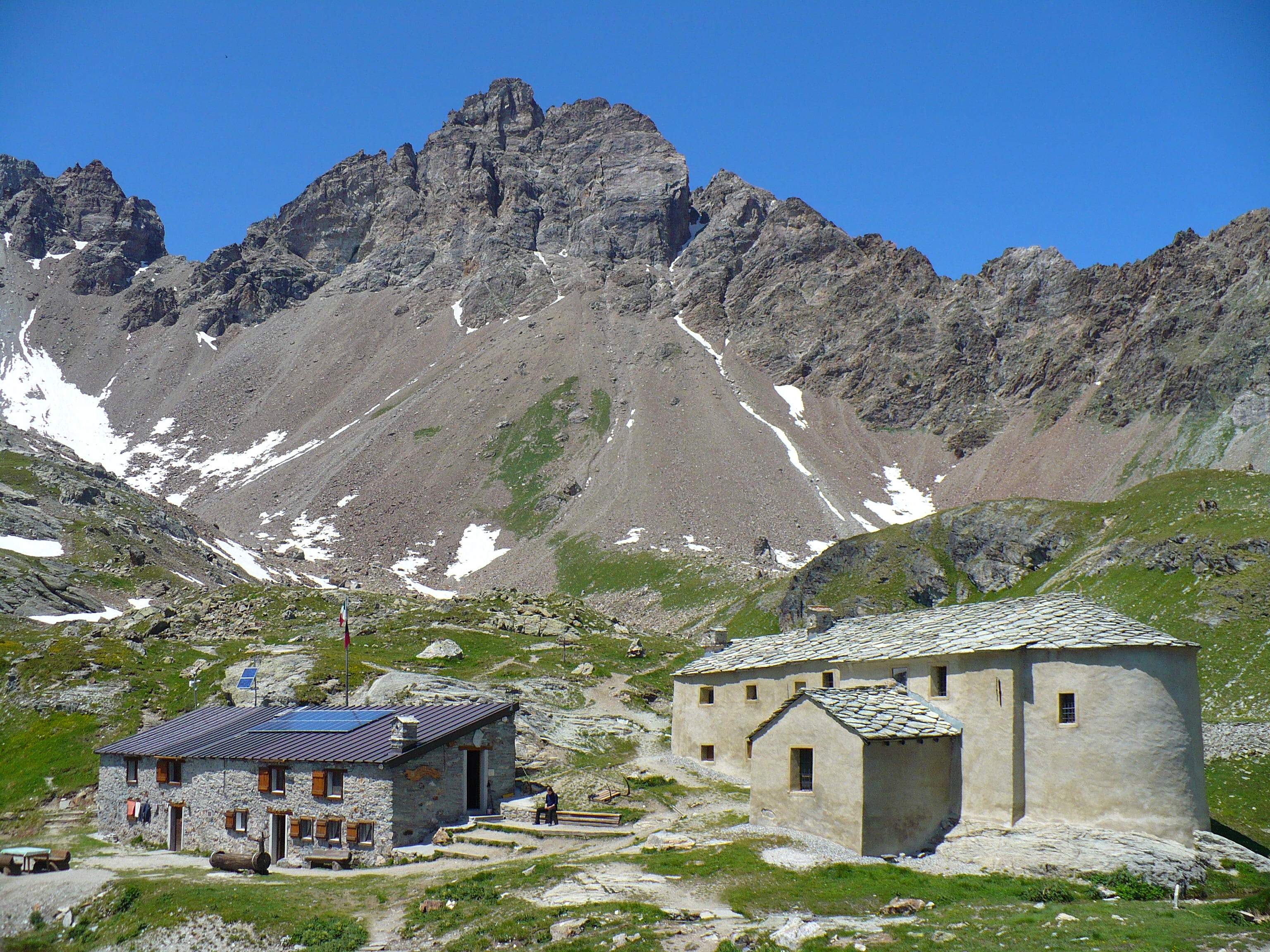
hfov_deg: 50.1
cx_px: 635
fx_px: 1357
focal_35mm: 37
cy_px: 476
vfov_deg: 38.7
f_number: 8
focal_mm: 6.1
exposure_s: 1/200
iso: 100
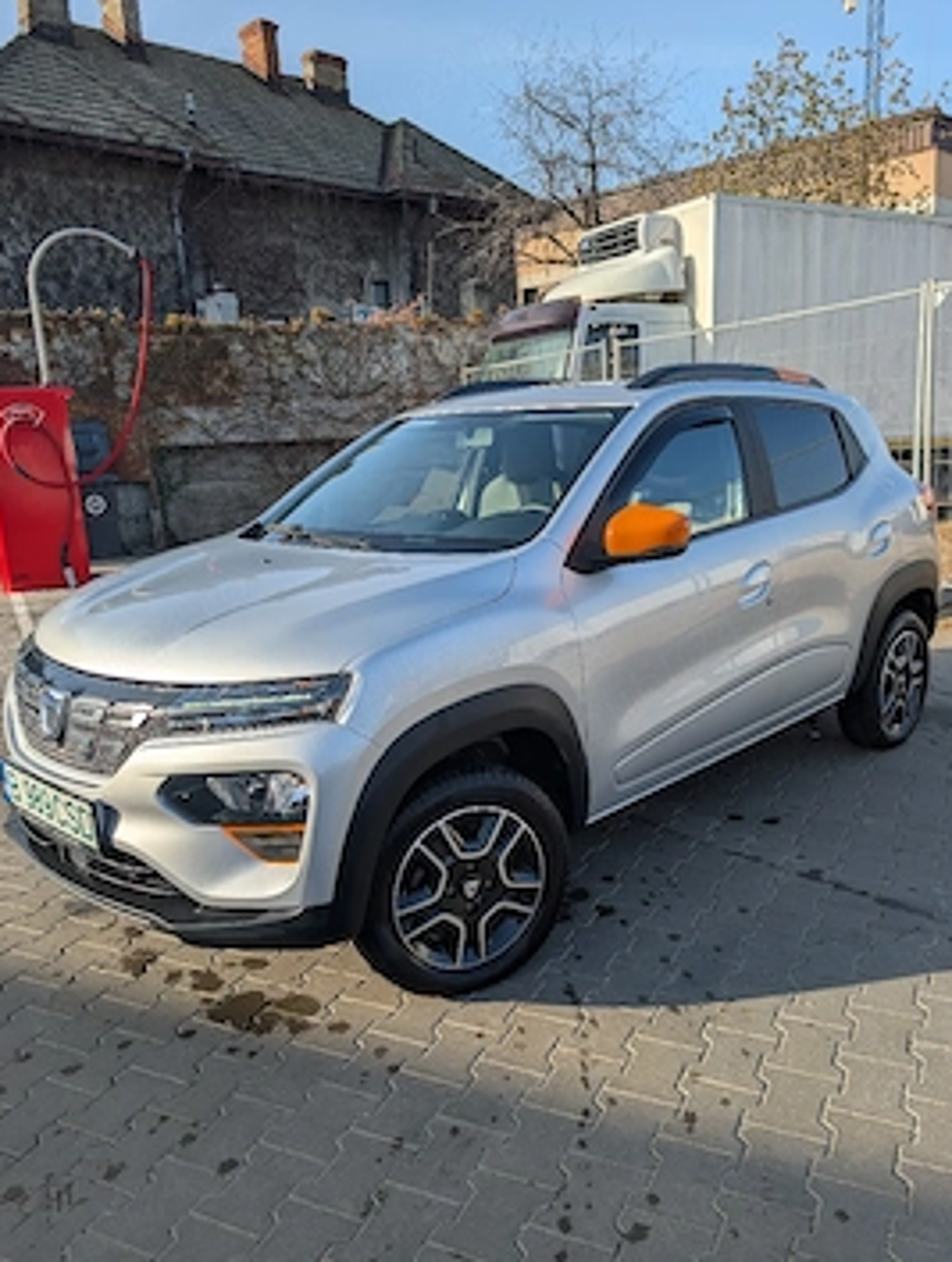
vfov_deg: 65.0
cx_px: 481
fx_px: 987
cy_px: 699
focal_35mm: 27
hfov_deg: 51.5
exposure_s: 1/1250
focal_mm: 6.9
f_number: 1.68
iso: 21
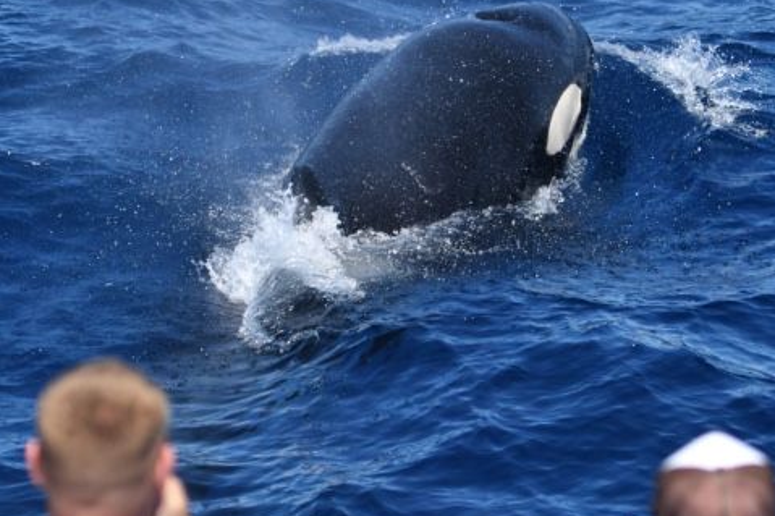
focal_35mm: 259
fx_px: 5573
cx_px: 490
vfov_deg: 5.3
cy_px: 269
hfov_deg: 8.0
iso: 1000
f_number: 5.3
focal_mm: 155
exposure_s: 1/8000
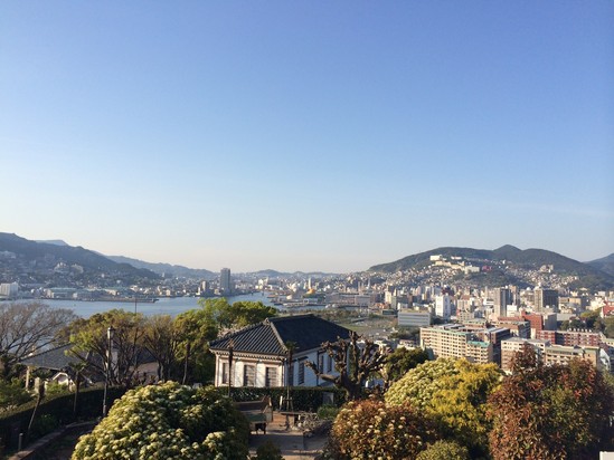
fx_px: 532
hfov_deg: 60.0
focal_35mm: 30
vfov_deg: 46.8
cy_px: 230
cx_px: 307
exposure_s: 1/2053
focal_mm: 4.12
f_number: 2.2
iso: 40
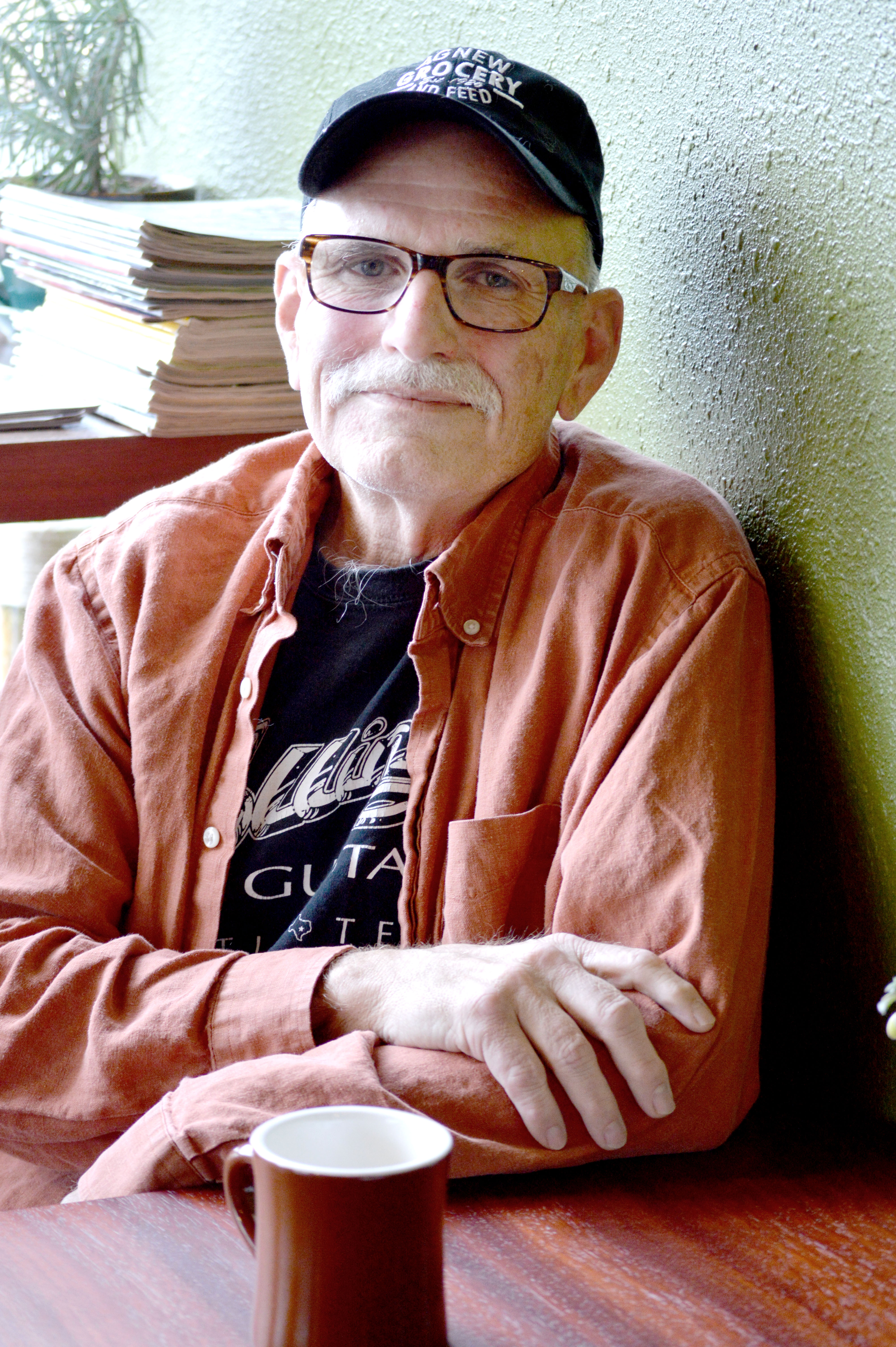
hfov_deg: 14.7
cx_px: 448
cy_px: 674
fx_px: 3478
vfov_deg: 21.9
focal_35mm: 93
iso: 800
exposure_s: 1/60
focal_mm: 62
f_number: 4.2
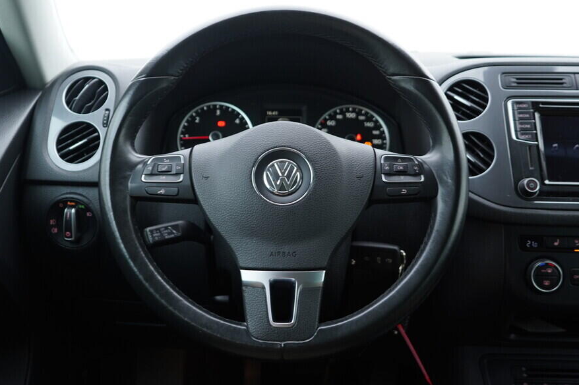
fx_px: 675
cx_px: 272
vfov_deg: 31.9
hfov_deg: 46.4
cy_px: 183
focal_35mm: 42
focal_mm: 24
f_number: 2.8
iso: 250
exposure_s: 1/40
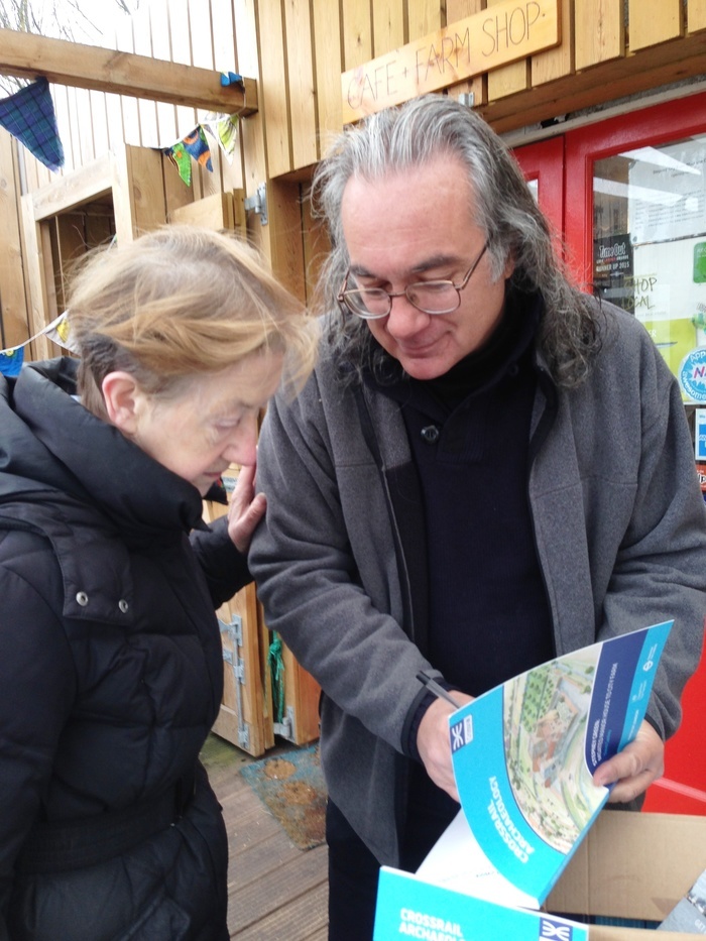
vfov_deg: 55.3
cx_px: 353
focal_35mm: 33
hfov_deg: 43.0
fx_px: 897
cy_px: 470
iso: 50
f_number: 2.4
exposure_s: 1/122
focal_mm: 4.12
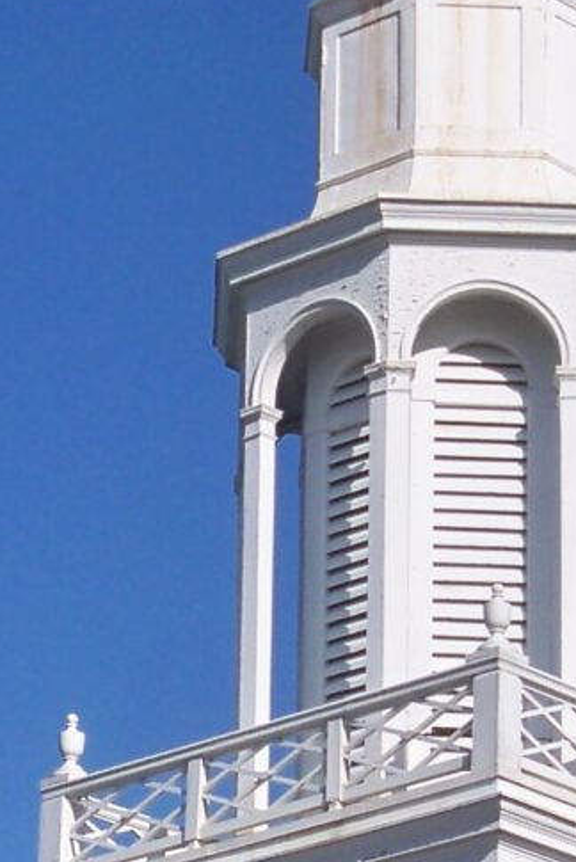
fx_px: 4601
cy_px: 720
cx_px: 199
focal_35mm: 192
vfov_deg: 10.7
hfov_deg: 7.2
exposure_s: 1/800
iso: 80
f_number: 3.5
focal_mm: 6.2
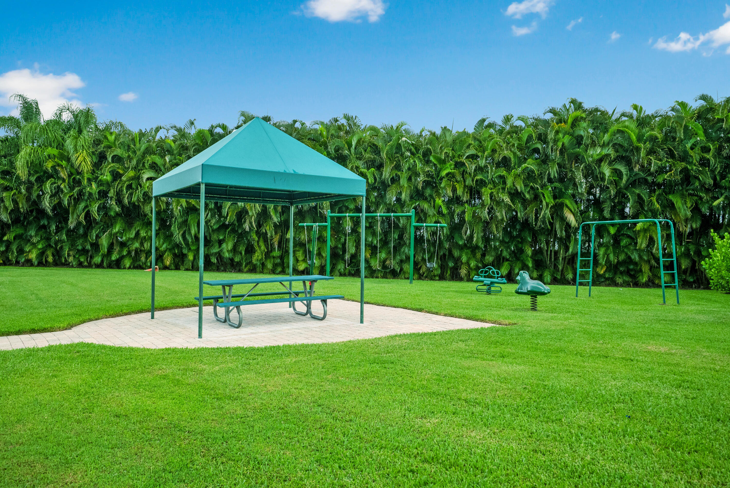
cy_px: 244
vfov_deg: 41.2
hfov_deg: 58.7
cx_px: 365
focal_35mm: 32
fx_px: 649
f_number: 8
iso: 2000
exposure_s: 1/320
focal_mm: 32
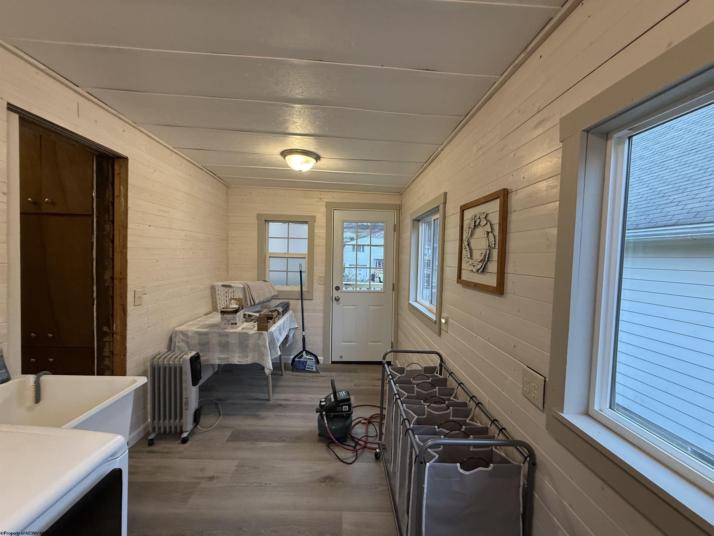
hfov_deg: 102.1
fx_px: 289
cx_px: 357
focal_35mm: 14
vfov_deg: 85.7
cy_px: 268
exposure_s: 1/120
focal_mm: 2.22
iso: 320
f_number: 2.2
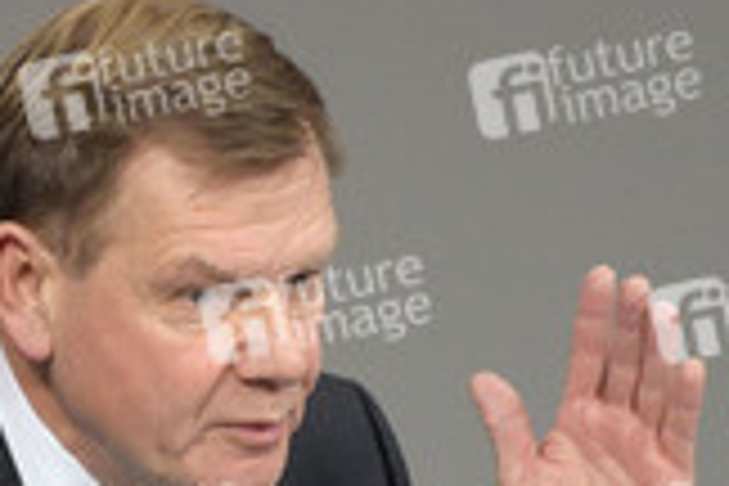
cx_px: 196
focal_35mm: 1392
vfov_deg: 1.0
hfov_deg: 1.5
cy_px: 648
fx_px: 28186
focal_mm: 500
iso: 12800
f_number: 5.6
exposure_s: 1/400
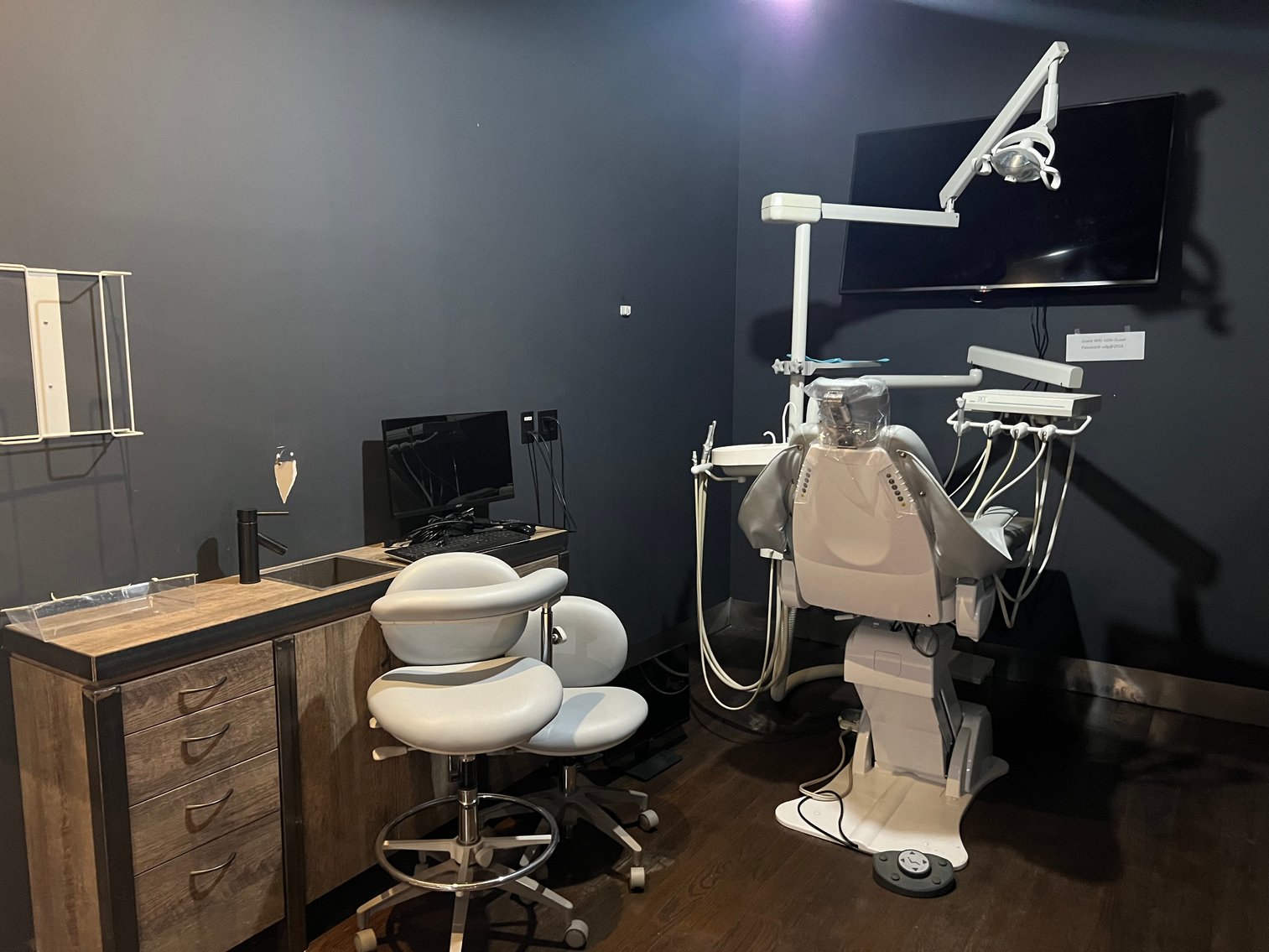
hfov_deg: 67.3
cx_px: 634
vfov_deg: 53.1
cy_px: 476
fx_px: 953
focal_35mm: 26
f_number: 1.5
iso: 640
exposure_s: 1/30
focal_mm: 5.7
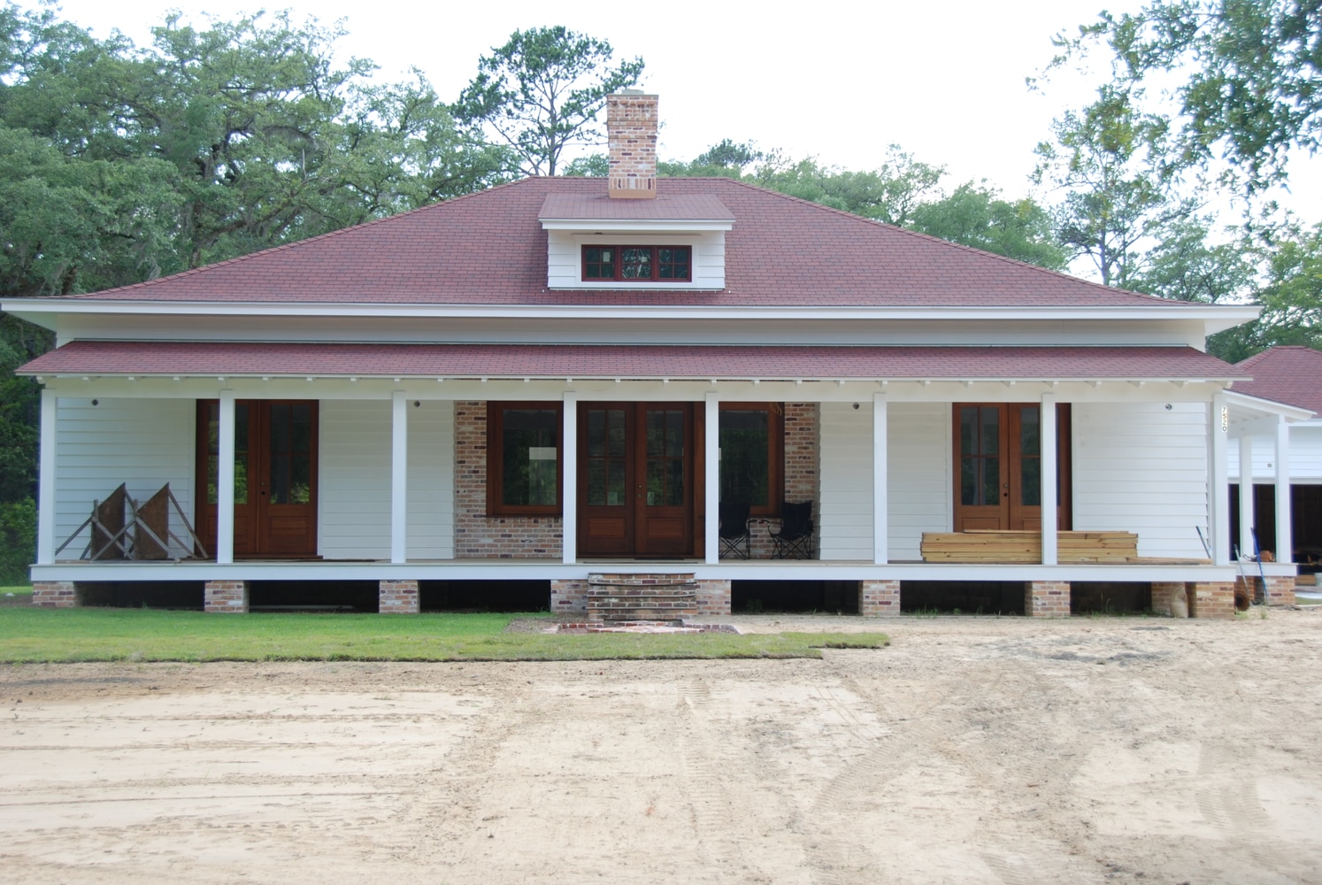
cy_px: 442
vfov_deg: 26.6
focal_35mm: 51
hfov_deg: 38.8
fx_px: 1875
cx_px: 661
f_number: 4.2
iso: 100
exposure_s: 1/125
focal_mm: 34
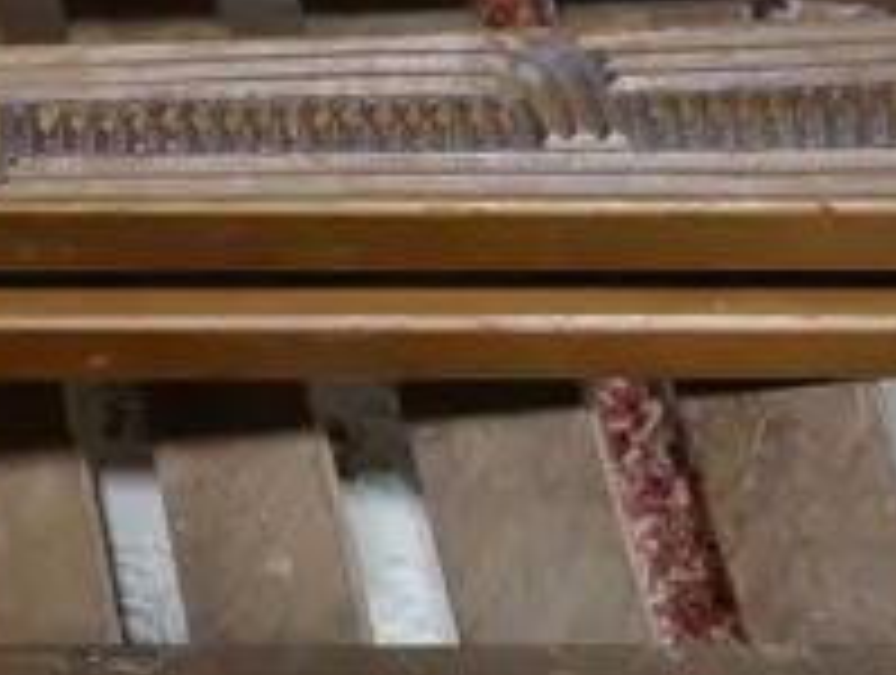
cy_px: -115
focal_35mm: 154
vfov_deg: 9.5
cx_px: -928
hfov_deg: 11.5
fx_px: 3993
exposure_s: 1/60
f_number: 4.5
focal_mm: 15
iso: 400
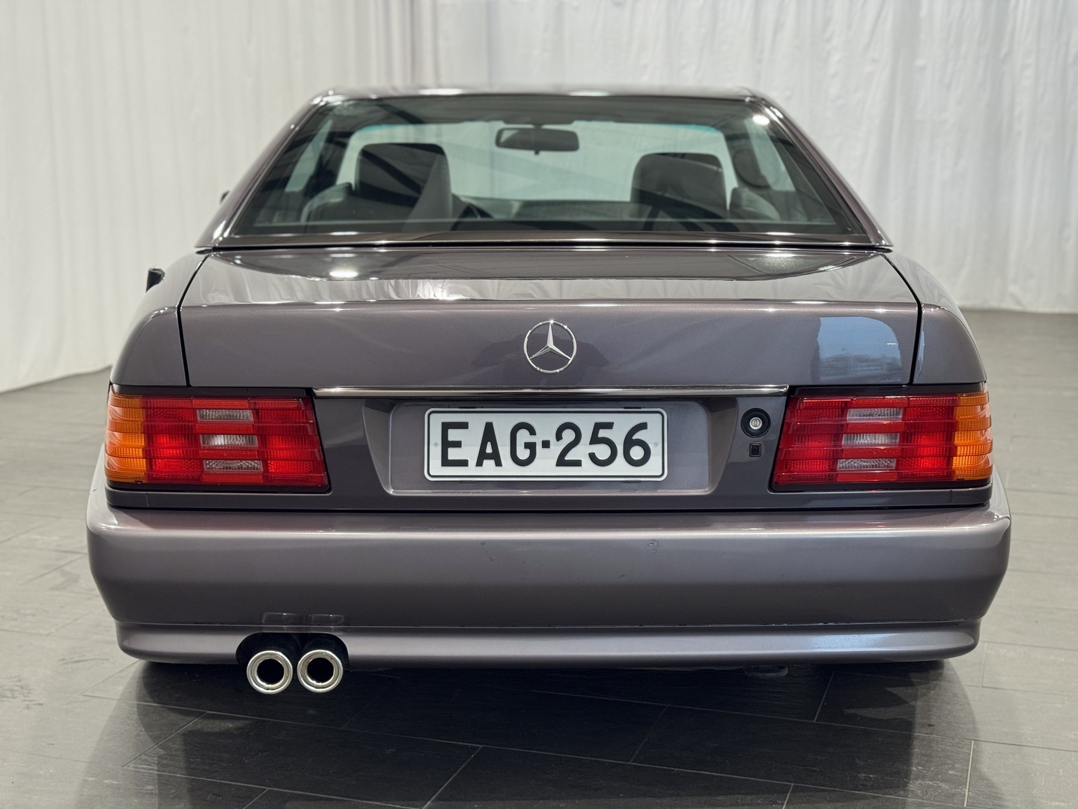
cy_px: 404
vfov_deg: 30.3
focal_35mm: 48
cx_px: 539
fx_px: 1495
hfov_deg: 39.7
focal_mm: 6.76
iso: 125
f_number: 1.78
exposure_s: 1/100
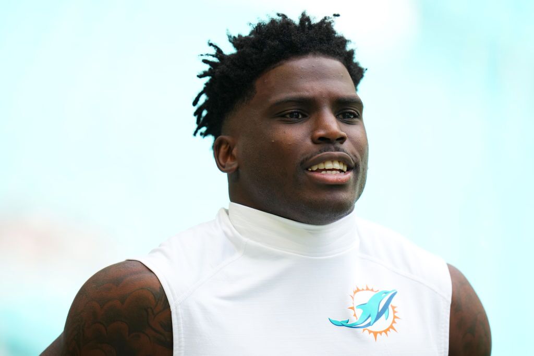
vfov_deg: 3.4
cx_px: 267
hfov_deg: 5.2
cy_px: 178
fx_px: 5934
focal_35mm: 400
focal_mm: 400
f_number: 2.8
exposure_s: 1/2000
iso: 640
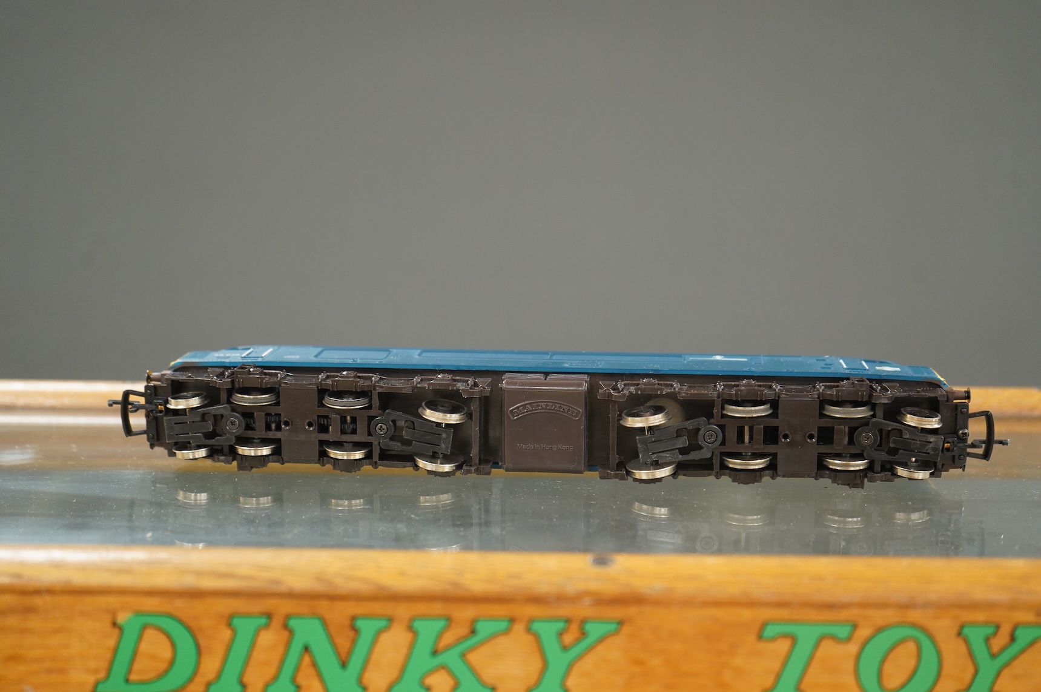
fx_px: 1271
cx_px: 520
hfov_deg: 44.5
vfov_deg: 30.5
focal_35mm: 44
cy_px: 346
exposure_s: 1/100
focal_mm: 44
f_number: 4.5
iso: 2500
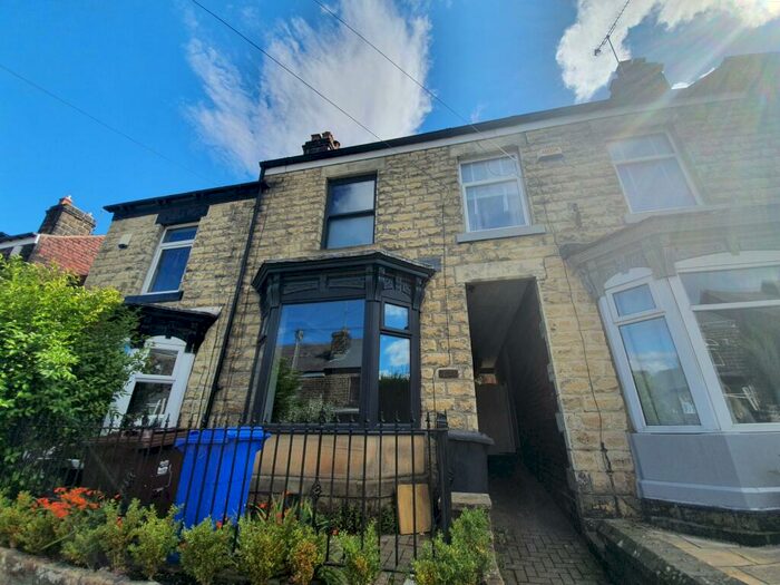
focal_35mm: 13
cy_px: 292
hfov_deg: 106.2
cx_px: 390
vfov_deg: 89.9
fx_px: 293
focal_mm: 1.8
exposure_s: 1/1032
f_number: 2.2
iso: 50
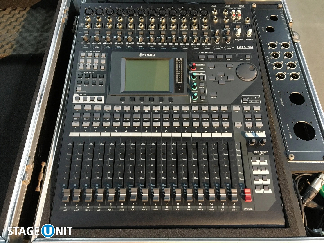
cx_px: 162
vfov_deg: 48.2
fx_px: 271
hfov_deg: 61.7
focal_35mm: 29
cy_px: 122
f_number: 2.2
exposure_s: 1/33
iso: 250
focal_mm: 4.15
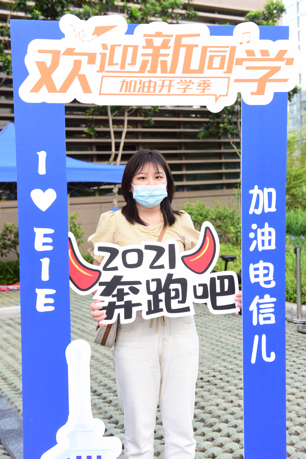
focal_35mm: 45
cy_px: 230
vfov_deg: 43.6
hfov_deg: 29.9
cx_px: 153
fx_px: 574
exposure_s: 1/80
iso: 200
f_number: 5
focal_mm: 45
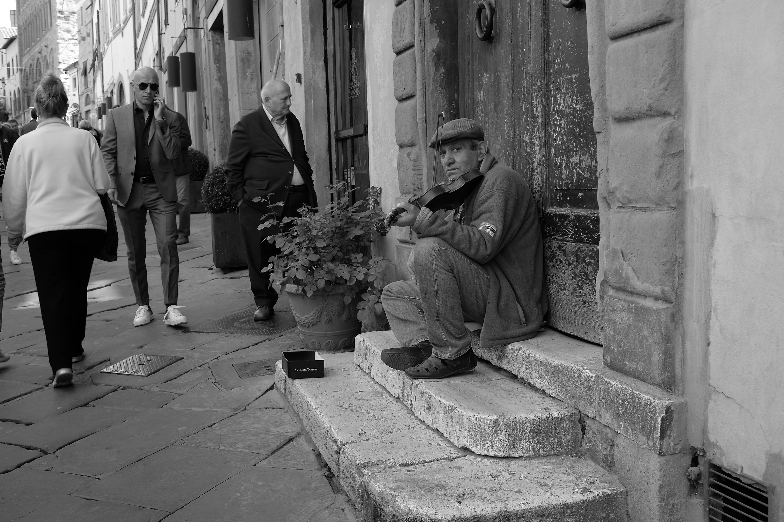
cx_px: 392
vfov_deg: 32.6
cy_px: 261
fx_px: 893
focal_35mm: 41
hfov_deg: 47.4
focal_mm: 27
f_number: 5.6
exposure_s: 1/105
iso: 200
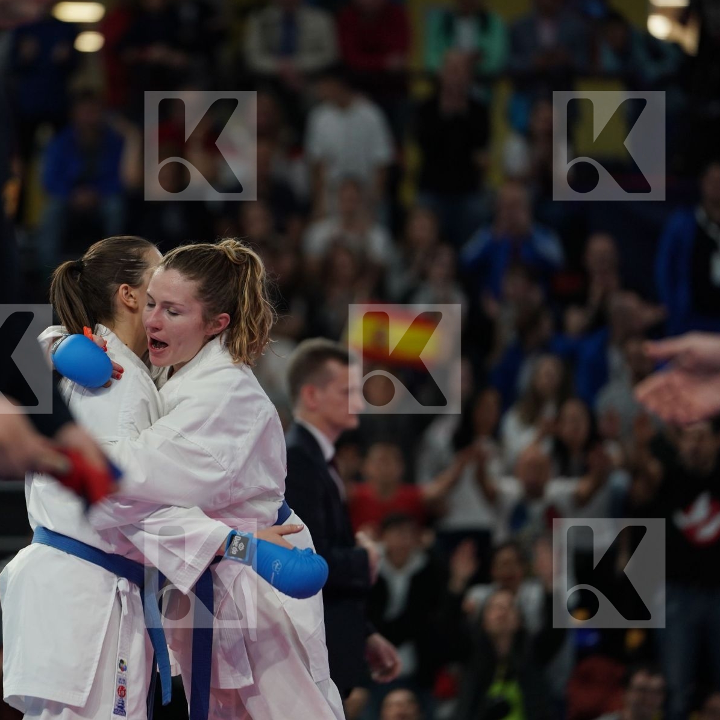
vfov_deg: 6.8
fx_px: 6024
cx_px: 201
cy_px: 359
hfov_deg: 6.8
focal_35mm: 256
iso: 1250
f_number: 2.8
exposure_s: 1/1000
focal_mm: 200
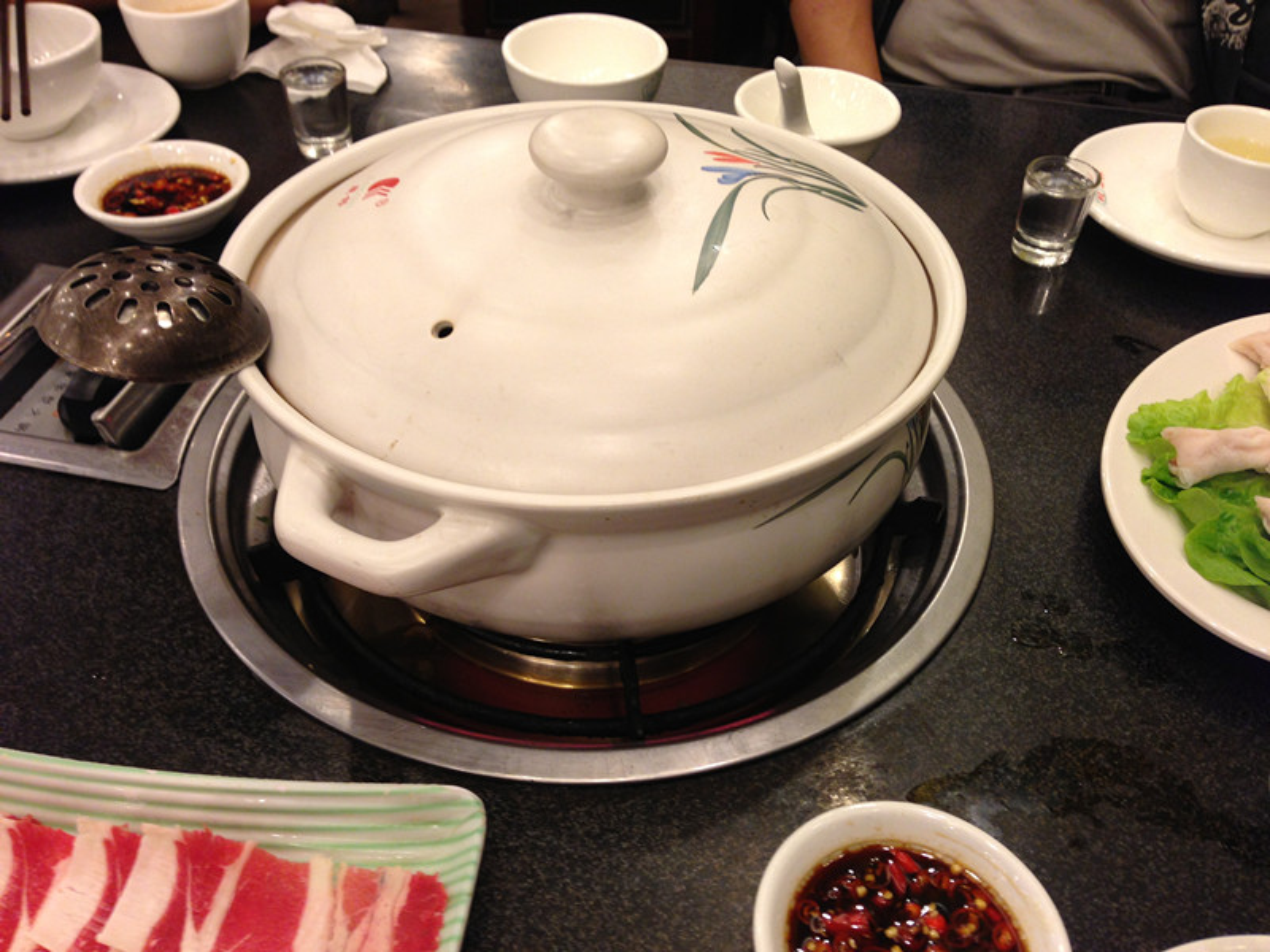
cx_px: 635
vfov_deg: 42.9
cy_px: 476
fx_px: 1211
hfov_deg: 55.4
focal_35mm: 33
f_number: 2.4
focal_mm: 4.13
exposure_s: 1/20
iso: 80
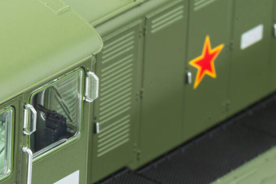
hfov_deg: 6.4
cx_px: -113
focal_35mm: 321
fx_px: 2461
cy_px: 263
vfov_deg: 4.3
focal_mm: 105
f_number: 25
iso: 100
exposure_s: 1/2.5
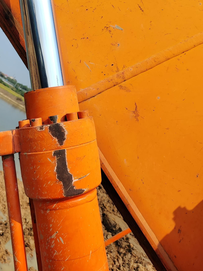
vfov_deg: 50.8
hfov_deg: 40.0
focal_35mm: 35
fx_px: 274
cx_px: 60
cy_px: 74
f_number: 1.88
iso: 50
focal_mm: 5.59
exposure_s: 1/5000
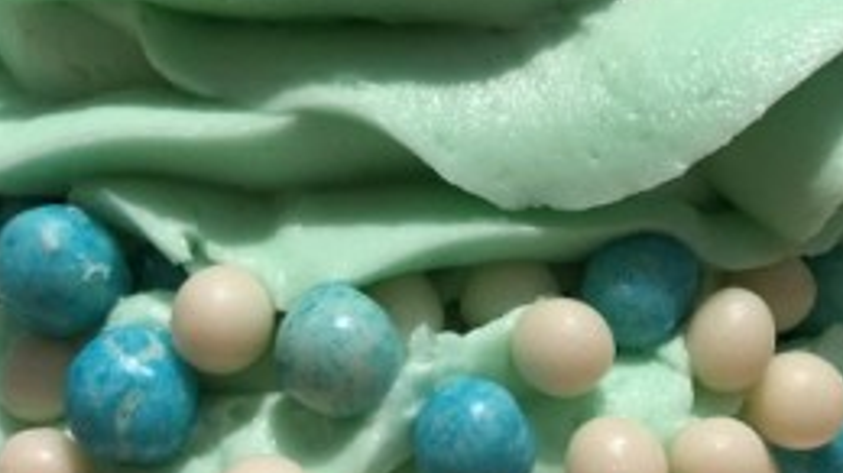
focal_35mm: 82
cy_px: 283
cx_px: 503
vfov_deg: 14.7
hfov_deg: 25.9
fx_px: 1832
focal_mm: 3.99
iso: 20
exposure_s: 1/6024
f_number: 1.8
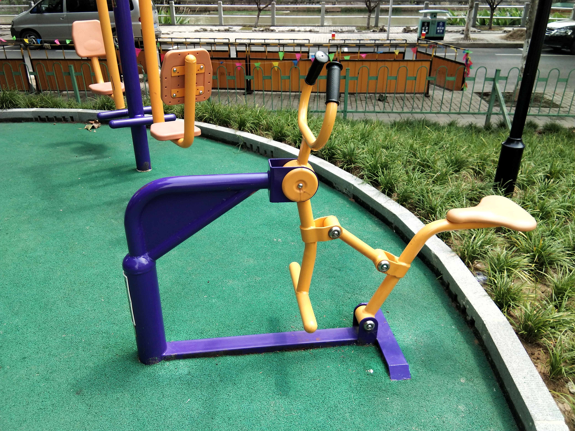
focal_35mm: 31
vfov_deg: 45.4
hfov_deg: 58.4
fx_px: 515
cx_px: 288
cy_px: 216
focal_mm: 3.69
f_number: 2.2
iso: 50
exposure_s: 1/305
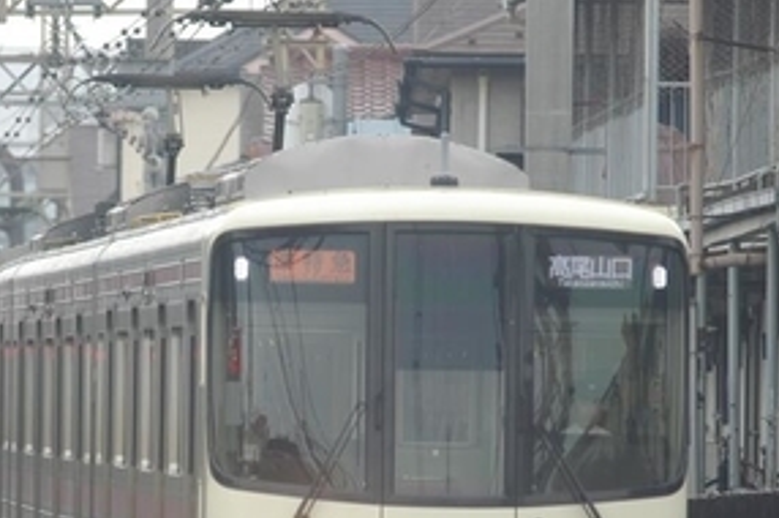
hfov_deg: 2.7
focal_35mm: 756
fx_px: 16340
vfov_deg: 1.8
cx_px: 251
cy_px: 425
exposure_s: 1/400
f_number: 4.5
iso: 400
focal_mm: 300
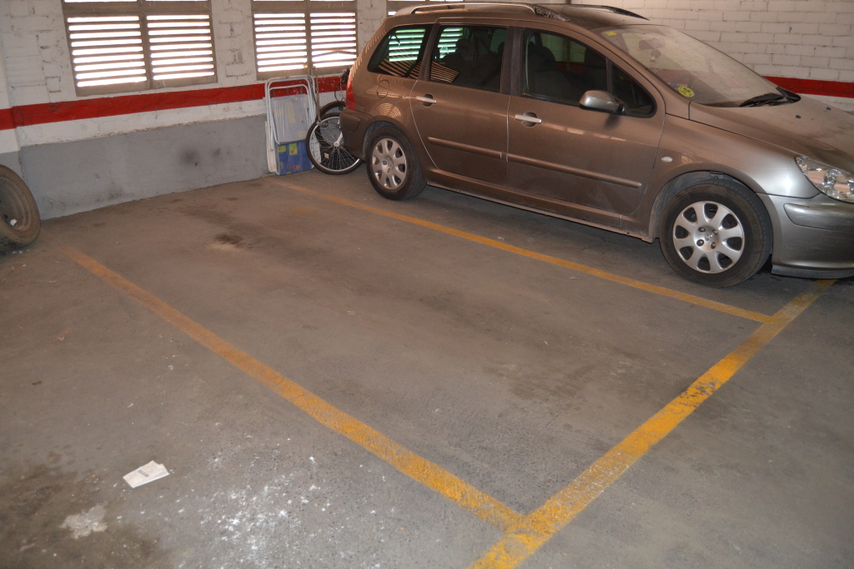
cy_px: 284
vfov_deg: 47.9
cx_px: 427
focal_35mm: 27
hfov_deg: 67.4
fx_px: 641
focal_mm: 18
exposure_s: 1/60
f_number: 3.5
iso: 1100
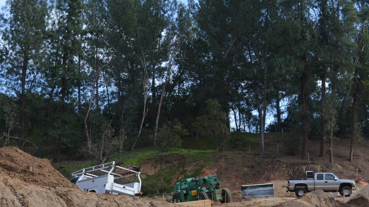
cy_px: 115
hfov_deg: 26.0
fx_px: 783
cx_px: 296
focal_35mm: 80
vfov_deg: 15.1
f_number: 8
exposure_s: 1/250
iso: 200
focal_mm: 30
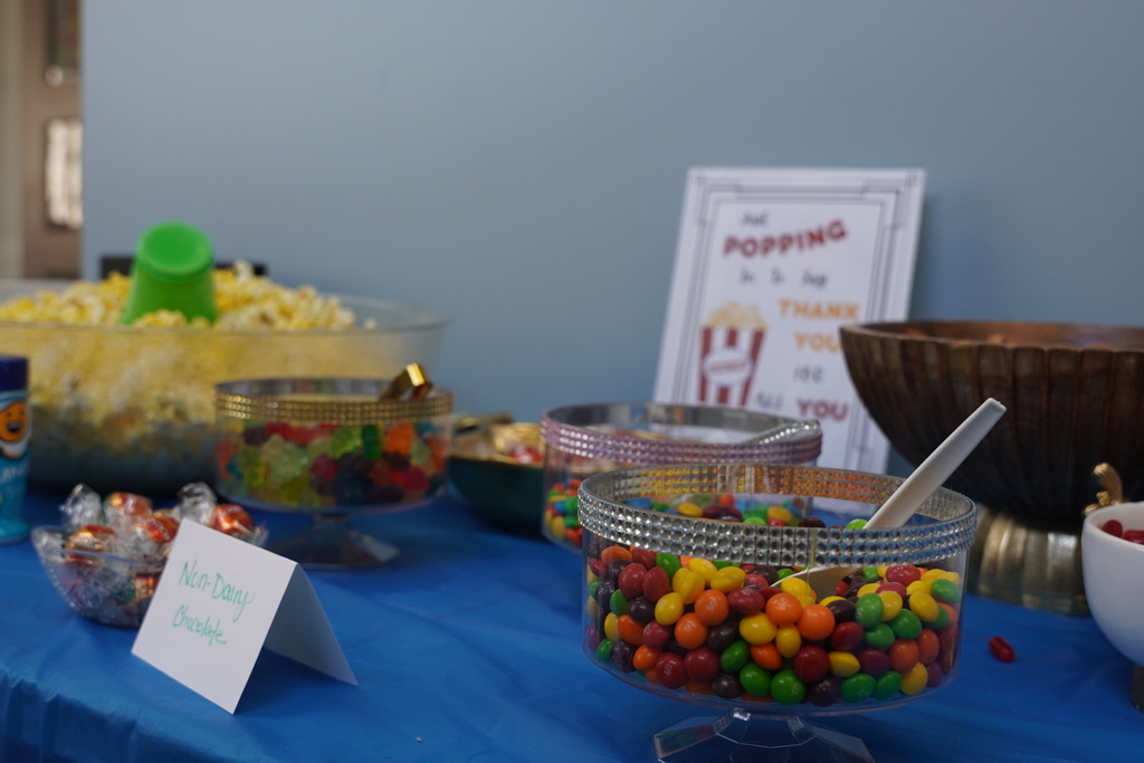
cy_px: 382
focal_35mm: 42
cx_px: 572
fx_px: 1320
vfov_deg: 32.2
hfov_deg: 46.8
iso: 320
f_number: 4
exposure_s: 1/160
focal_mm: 27.7
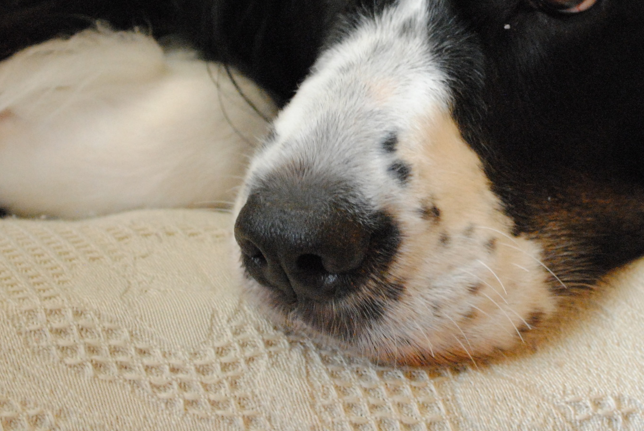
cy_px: 50
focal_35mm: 122
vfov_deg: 11.2
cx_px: 456
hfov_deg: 16.7
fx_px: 2186
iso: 1600
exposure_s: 1/15
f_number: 5.3
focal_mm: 44
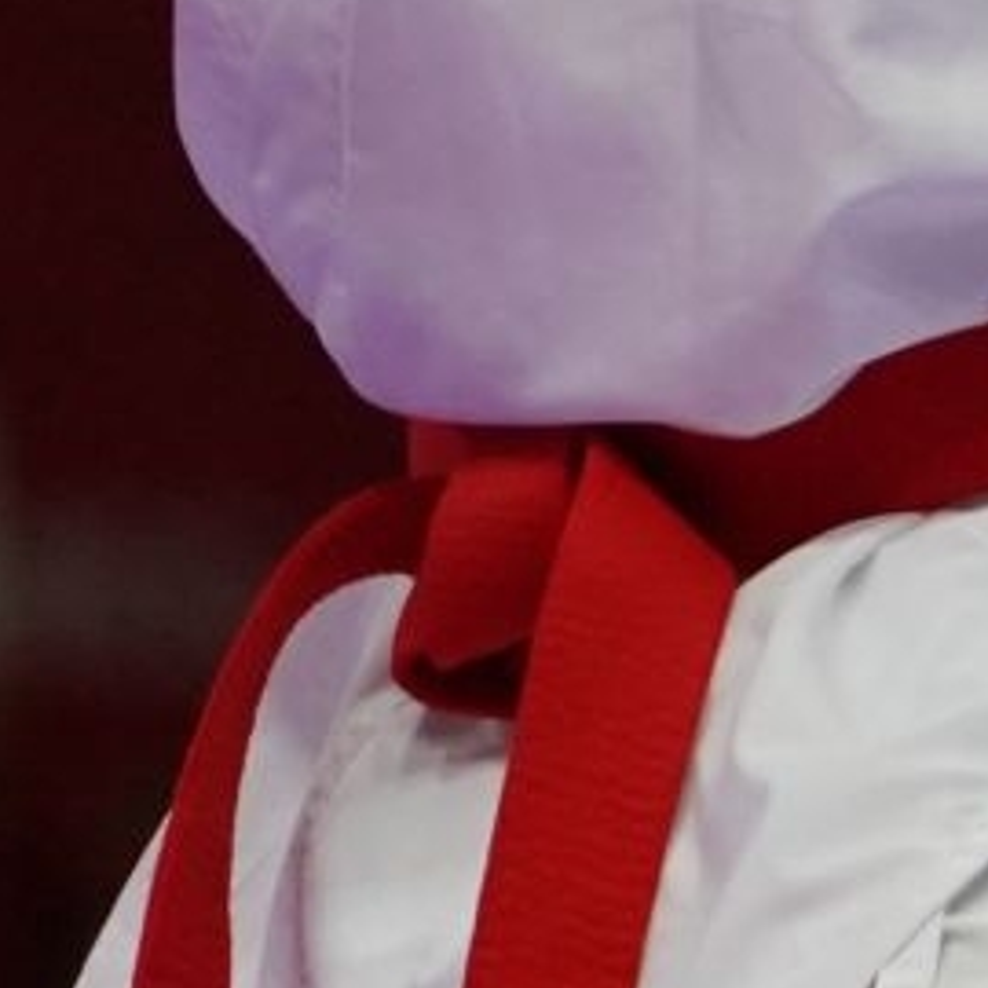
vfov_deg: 0.7
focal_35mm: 2376
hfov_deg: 0.7
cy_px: -1050
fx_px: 76724
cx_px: 1515
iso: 2000
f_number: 4
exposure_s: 1/1000
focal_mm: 280
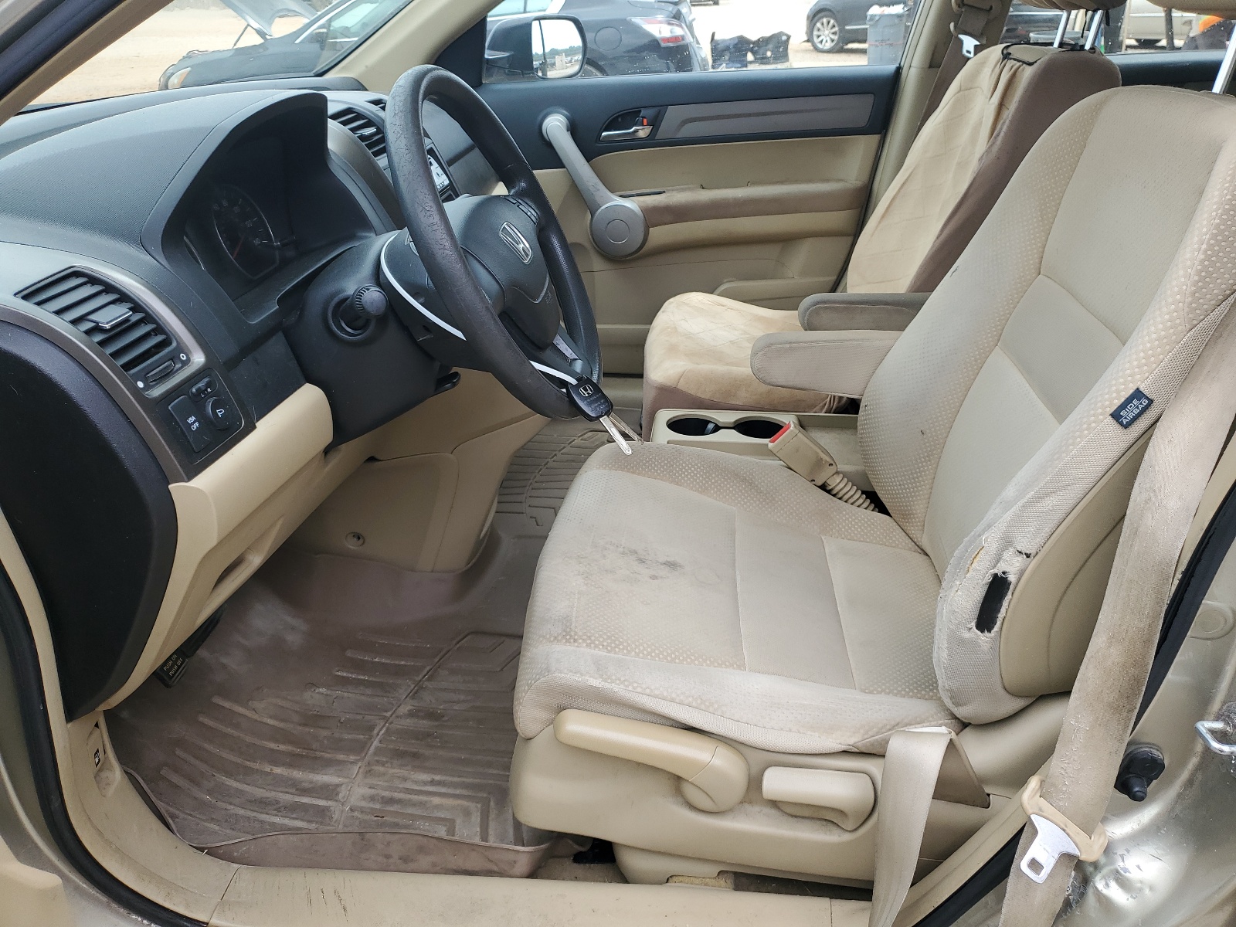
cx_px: 618
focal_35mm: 26
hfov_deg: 67.3
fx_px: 928
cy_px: 464
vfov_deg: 53.1
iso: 50
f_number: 1.5
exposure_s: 1/588
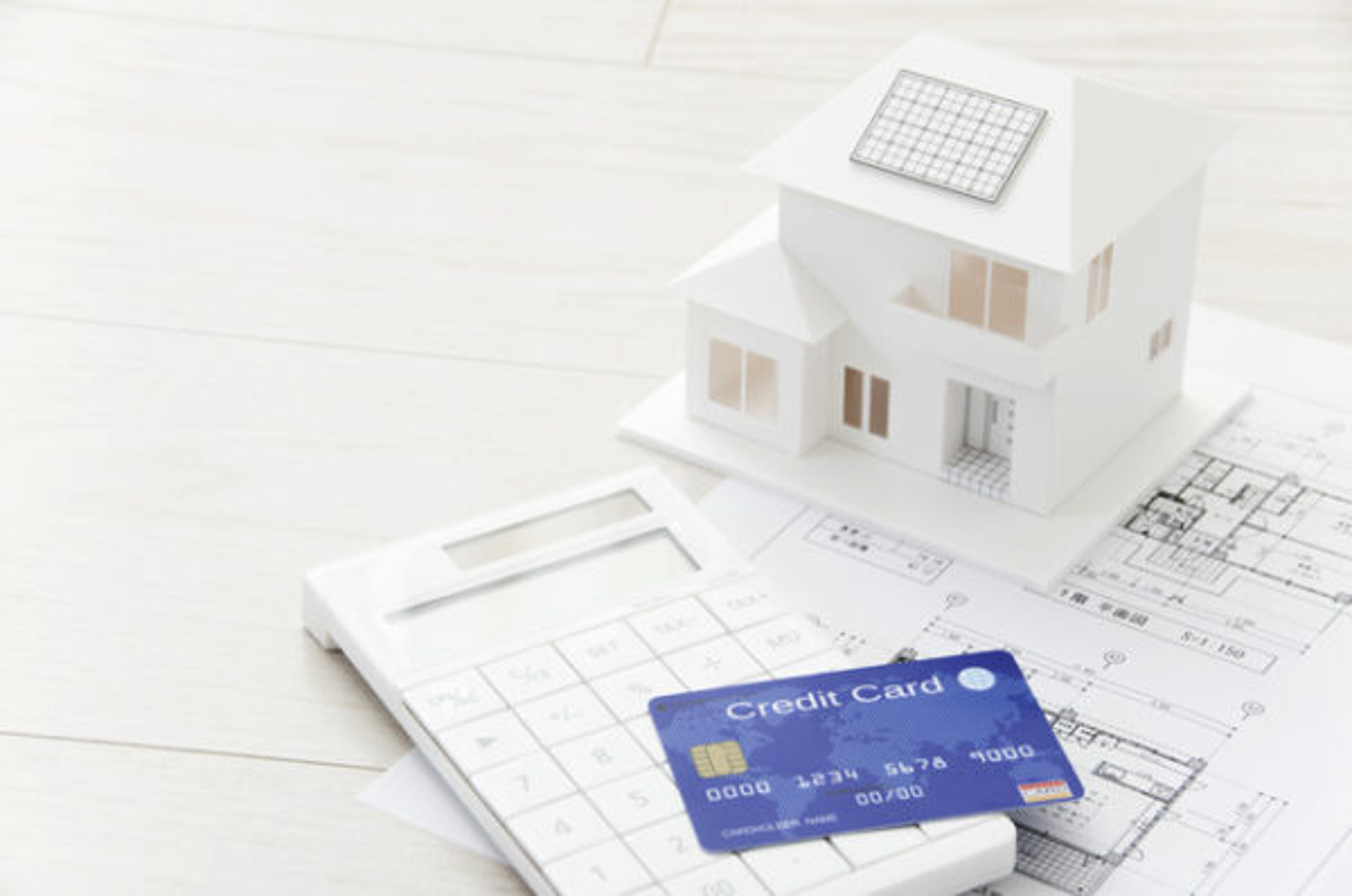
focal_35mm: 90
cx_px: 676
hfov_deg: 22.7
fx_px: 3375
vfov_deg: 15.1
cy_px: 448
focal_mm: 60
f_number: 8
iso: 100
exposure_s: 1/160
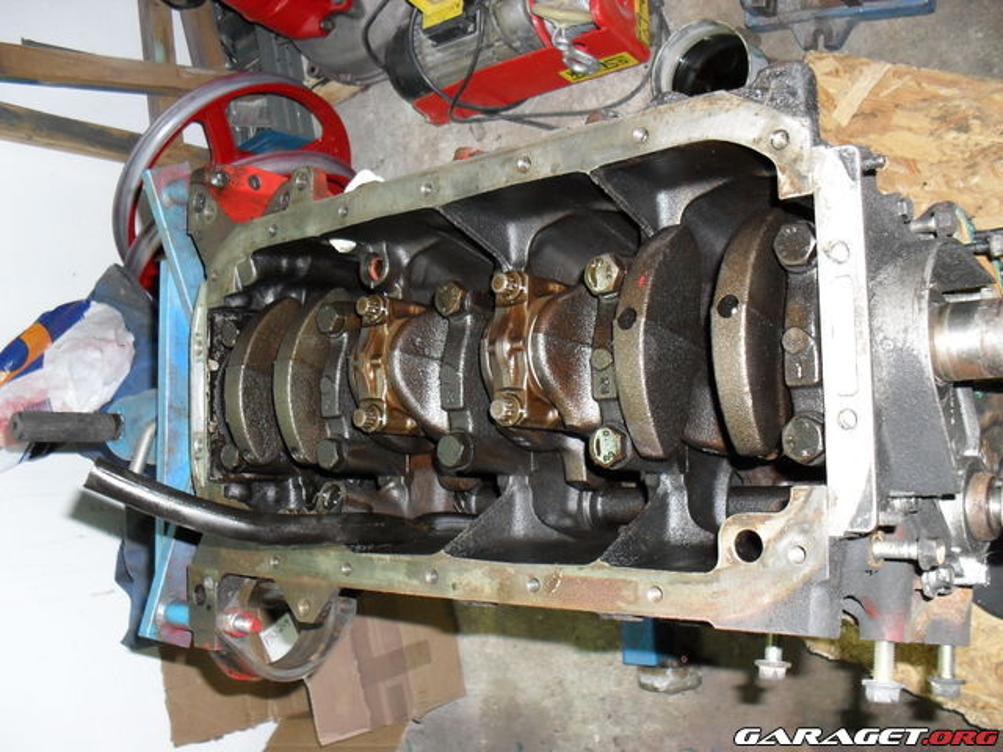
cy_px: 376
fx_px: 1014
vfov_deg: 40.7
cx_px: 502
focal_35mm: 35
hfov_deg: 52.6
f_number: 3.2
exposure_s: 1/45
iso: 200
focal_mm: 6.3
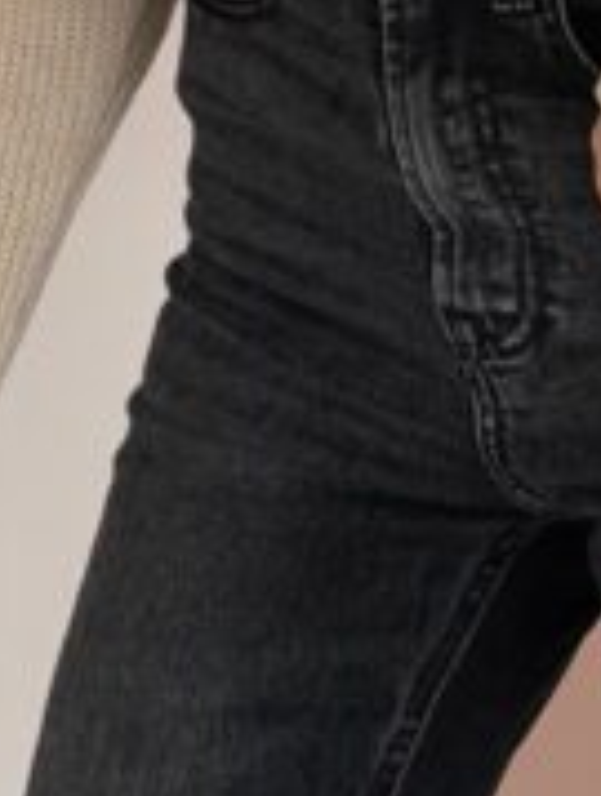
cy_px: -867
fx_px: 4936
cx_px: 321
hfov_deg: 7.0
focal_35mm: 214
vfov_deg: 8.7
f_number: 1.78
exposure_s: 1/110
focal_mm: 6.76
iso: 100
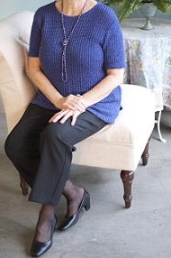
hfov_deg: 17.5
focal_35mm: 78
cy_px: 95
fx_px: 557
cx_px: 81
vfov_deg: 25.9
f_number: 2.8
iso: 1000
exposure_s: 1/160
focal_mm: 58
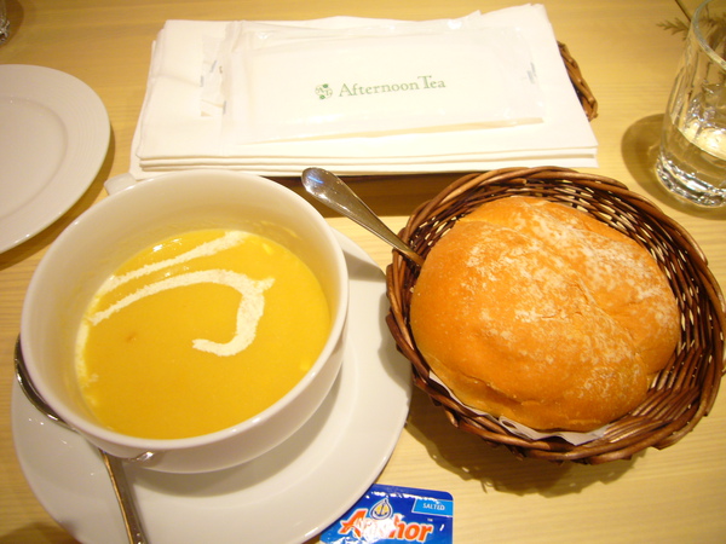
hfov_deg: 63.4
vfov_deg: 49.7
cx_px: 363
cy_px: 272
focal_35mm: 28
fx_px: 587
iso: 100
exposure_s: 1/15
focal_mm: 4.6
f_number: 2.8
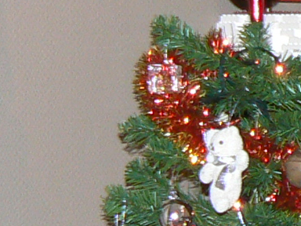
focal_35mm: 222
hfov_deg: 8.6
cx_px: 518
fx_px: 1930
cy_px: 311
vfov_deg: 6.6
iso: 125
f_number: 2.8
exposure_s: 1/30
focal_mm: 6
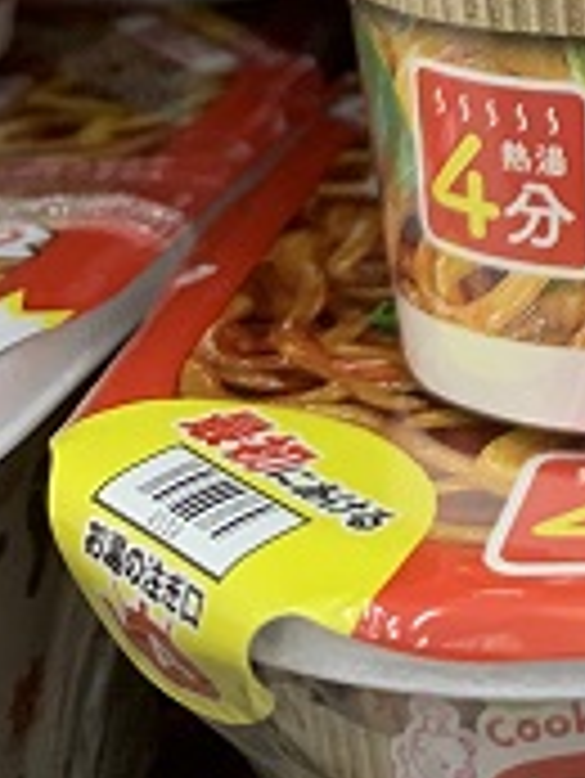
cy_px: -486
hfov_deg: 12.9
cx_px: 1078
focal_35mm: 103
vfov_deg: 16.8
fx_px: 2318
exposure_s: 1/74
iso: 100
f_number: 1.8
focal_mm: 4.25
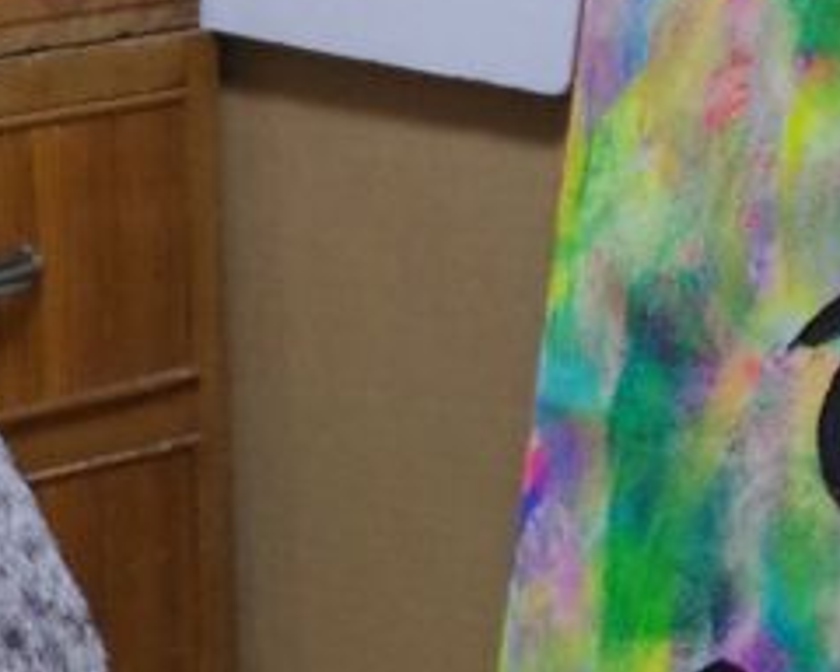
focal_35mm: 168
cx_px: -238
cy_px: 396
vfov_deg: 9.2
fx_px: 4177
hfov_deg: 11.2
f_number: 3.5
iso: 3200
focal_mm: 28
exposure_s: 1/30
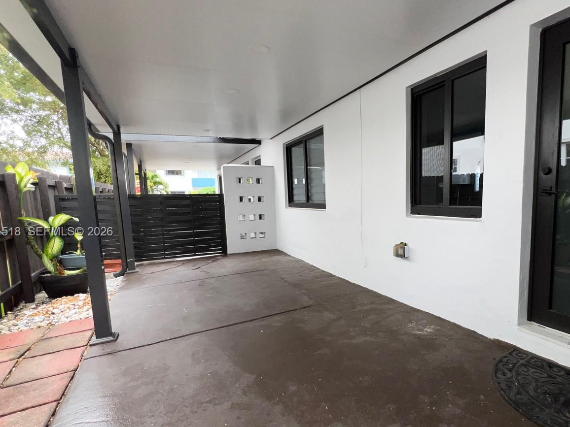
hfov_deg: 86.1
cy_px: 232
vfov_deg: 71.4
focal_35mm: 18
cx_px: 354
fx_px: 296
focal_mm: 1.57
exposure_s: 1/165
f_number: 1.8
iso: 25
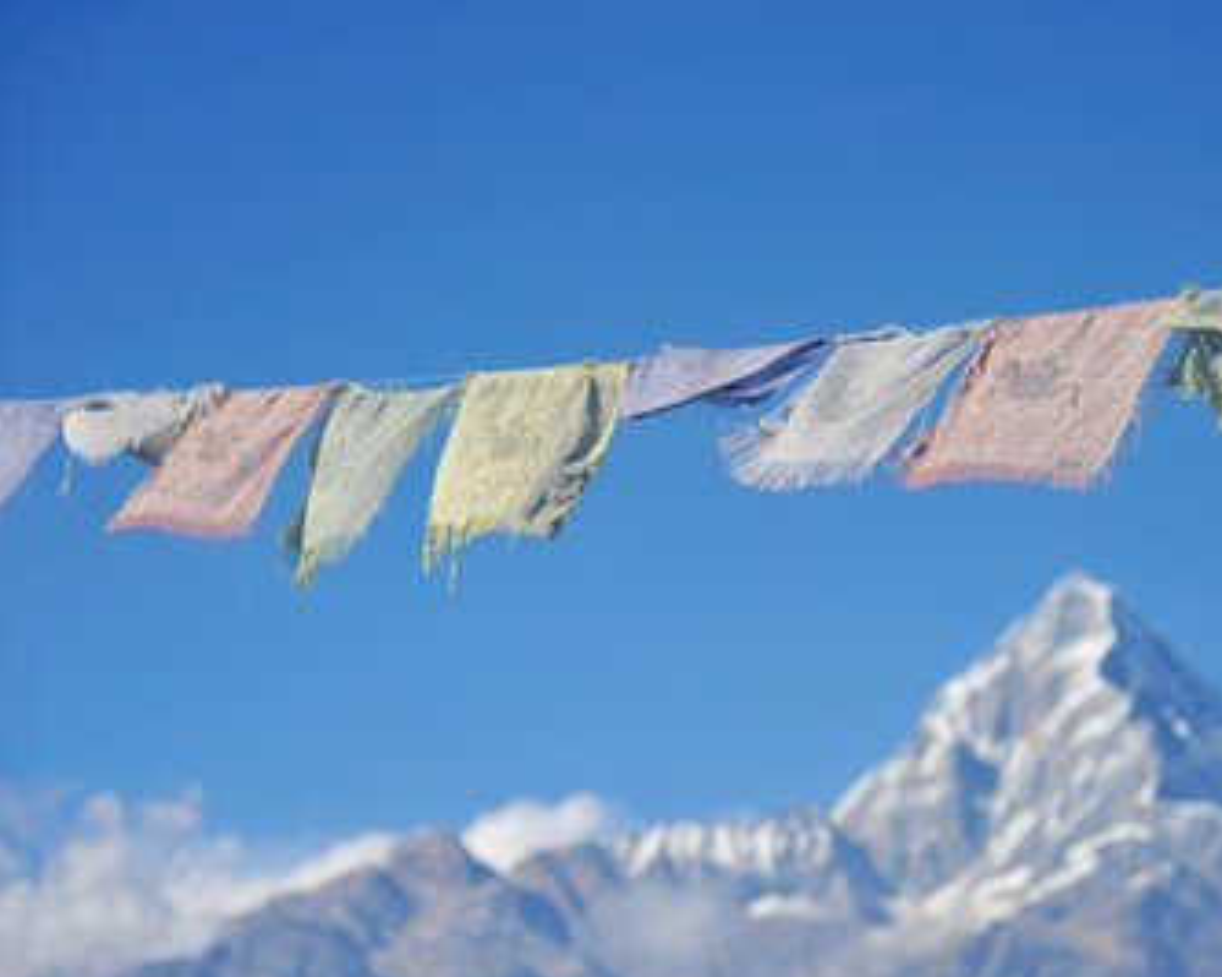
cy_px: 452
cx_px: 785
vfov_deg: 13.5
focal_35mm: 114
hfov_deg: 16.8
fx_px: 4121
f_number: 4
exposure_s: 1/2500
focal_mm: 82
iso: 200
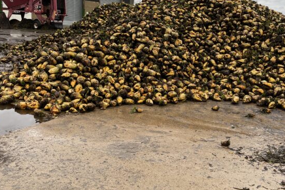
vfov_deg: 31.9
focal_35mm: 42
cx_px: 153
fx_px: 332
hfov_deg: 46.4
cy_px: 101
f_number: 1.6
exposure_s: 1/276
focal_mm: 4.2
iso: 32
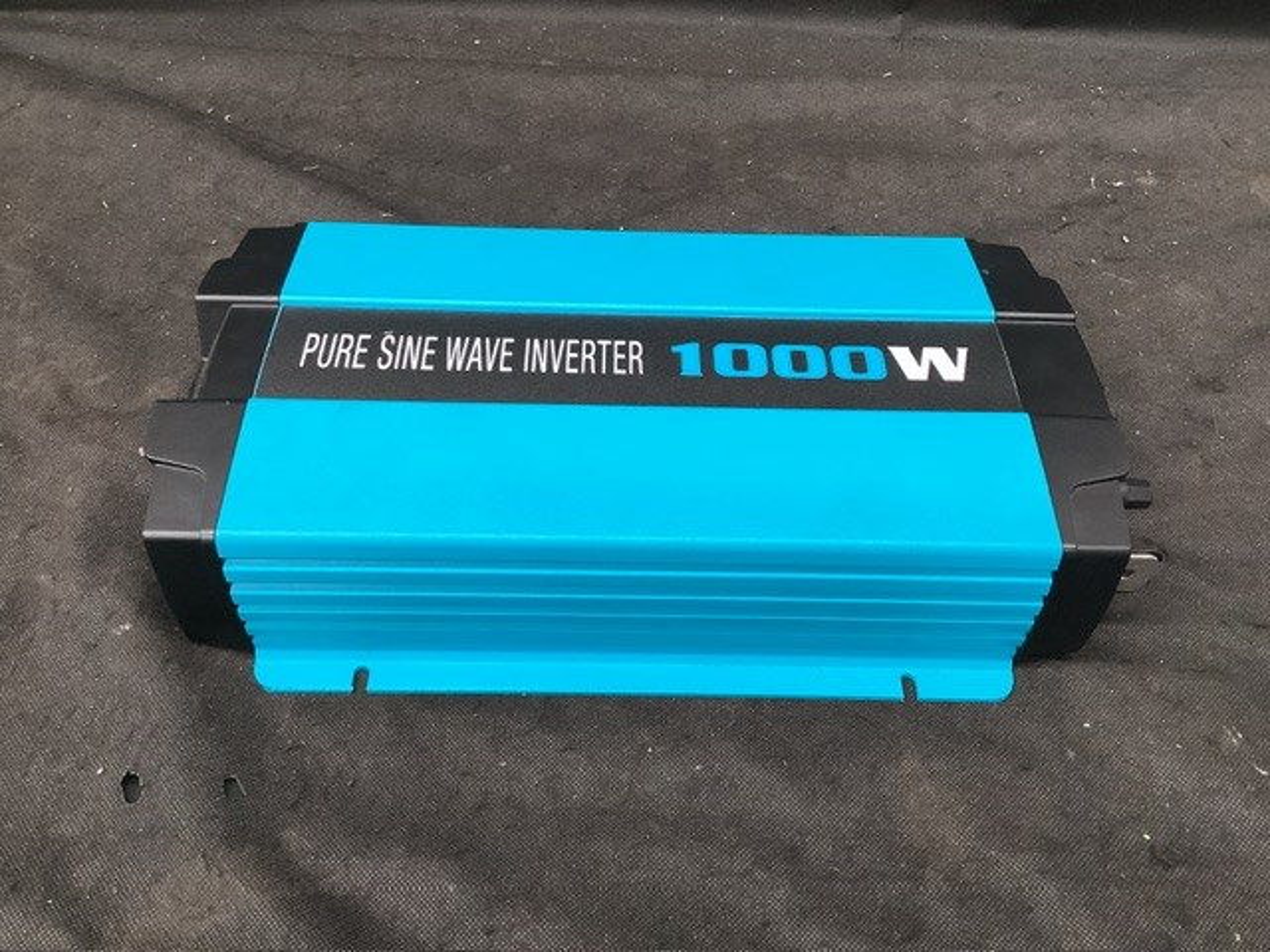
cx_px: 635
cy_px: 476
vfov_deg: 45.4
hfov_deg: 58.4
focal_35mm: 31
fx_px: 1137
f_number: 2.4
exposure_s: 1/60
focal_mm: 3.3
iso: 160
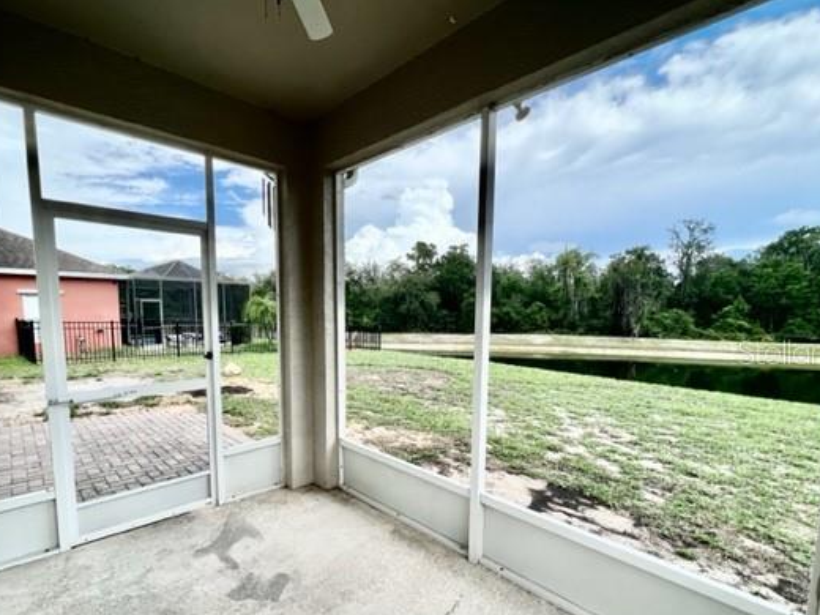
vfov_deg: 77.6
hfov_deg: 94.4
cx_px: 382
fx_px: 379
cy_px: 352
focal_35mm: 16
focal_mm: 1.57
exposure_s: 1/815
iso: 32
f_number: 1.8
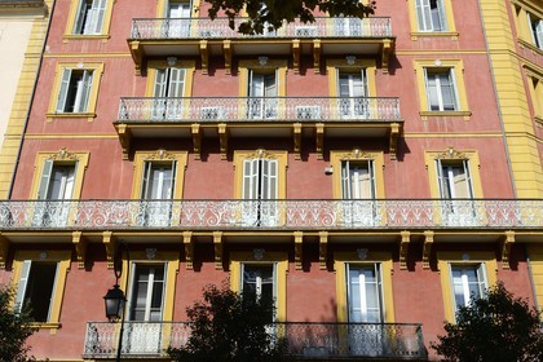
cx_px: 272
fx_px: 603
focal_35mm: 40
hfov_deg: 48.5
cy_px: 181
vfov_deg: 33.4
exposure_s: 1/160
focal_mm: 40
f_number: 13
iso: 200
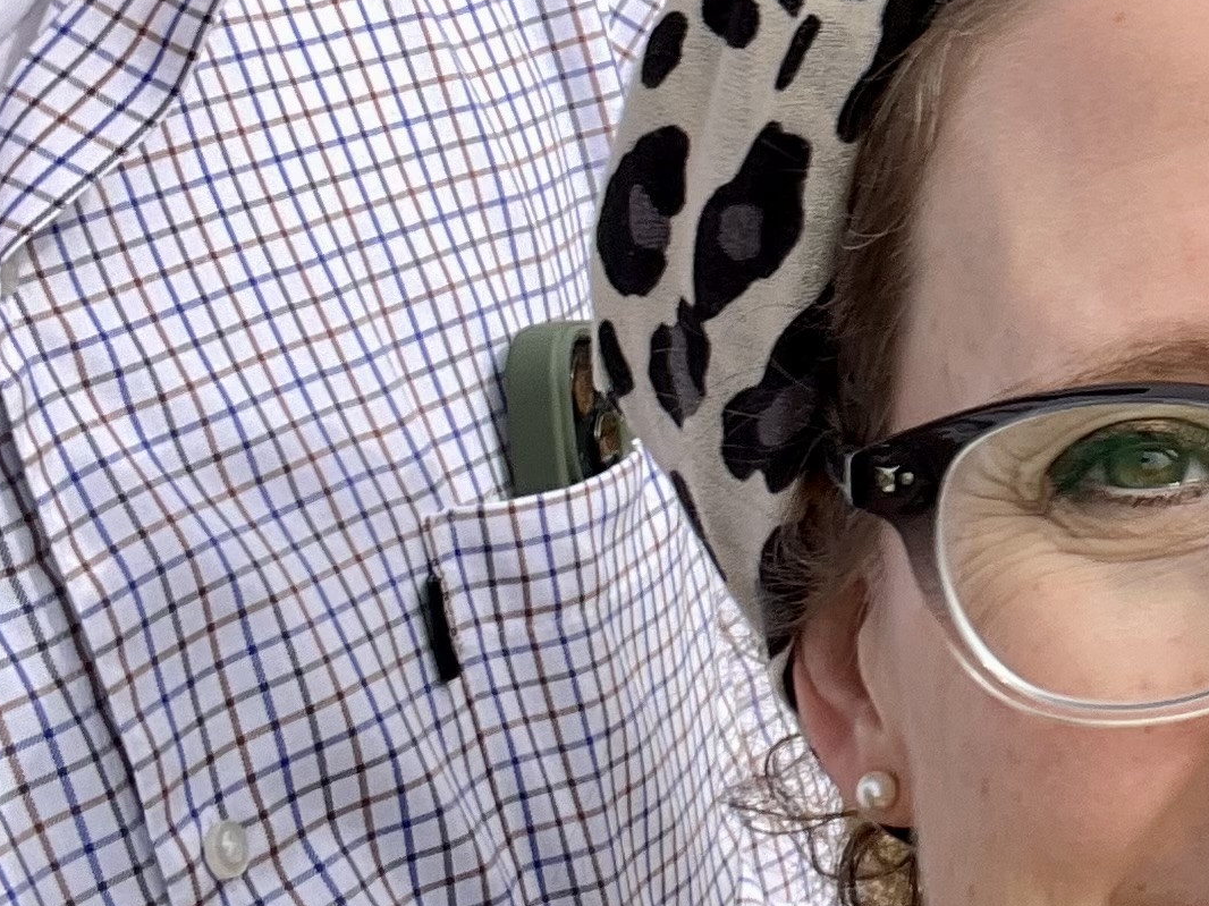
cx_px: 1381
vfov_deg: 16.5
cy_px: -90
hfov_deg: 21.2
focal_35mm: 87
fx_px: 3038
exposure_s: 1/667
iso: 32
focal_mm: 2.71
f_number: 2.2
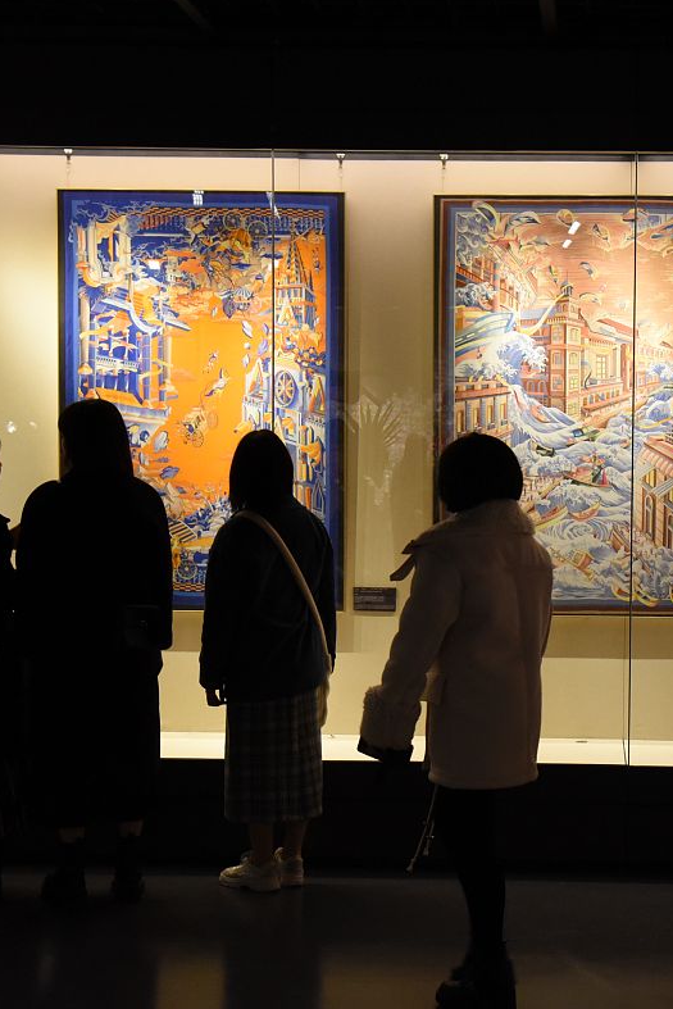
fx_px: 1626
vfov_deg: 34.5
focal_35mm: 58
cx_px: 517
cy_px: 509
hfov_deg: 23.1
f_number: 4.5
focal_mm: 38
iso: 4000
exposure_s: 1/125
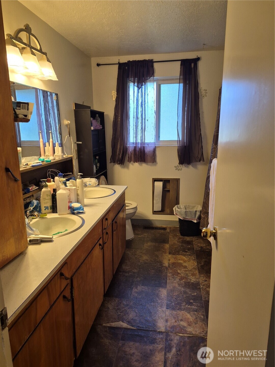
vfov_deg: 73.9
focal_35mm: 23
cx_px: 138
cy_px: 184
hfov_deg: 58.9
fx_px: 244
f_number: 1.8
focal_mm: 5.4
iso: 250
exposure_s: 1/120
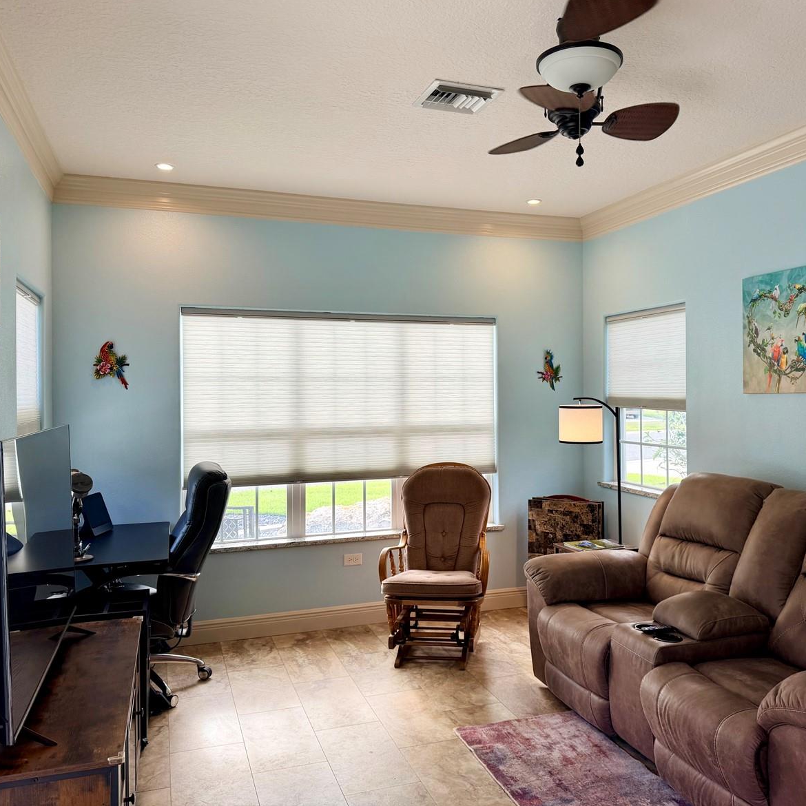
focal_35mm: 29
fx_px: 764
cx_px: 454
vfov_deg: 55.6
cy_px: 394
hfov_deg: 55.5
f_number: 1.78
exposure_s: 1/235
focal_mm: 6.76
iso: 64
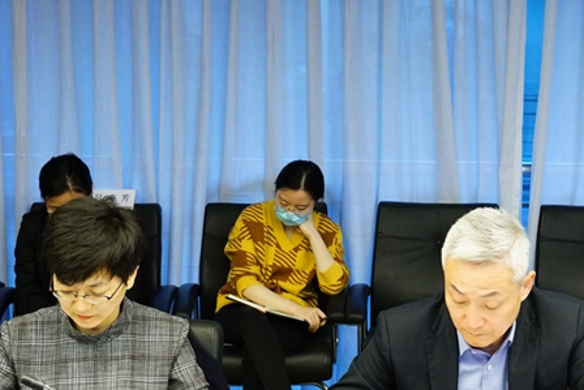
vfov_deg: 14.3
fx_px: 1558
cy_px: 191
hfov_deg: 20.8
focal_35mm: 96
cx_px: 514
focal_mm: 42
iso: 4000
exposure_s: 1/80
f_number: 5.6
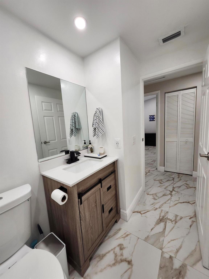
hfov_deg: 89.9
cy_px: 140
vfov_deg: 106.2
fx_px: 105
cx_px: 104
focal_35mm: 13
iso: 80
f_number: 2.2
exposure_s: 1/60
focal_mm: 1.74
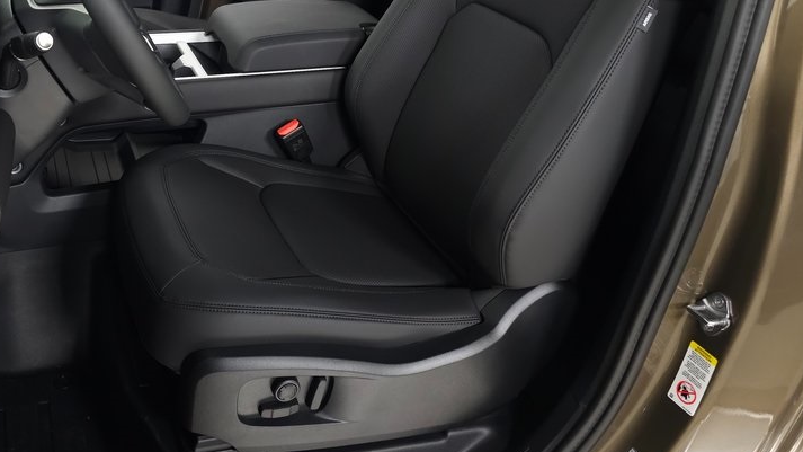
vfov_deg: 31.9
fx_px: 766
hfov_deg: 53.6
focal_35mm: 36
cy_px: 89
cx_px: 237
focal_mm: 6.3
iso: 160
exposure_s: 1/60
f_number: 1.7
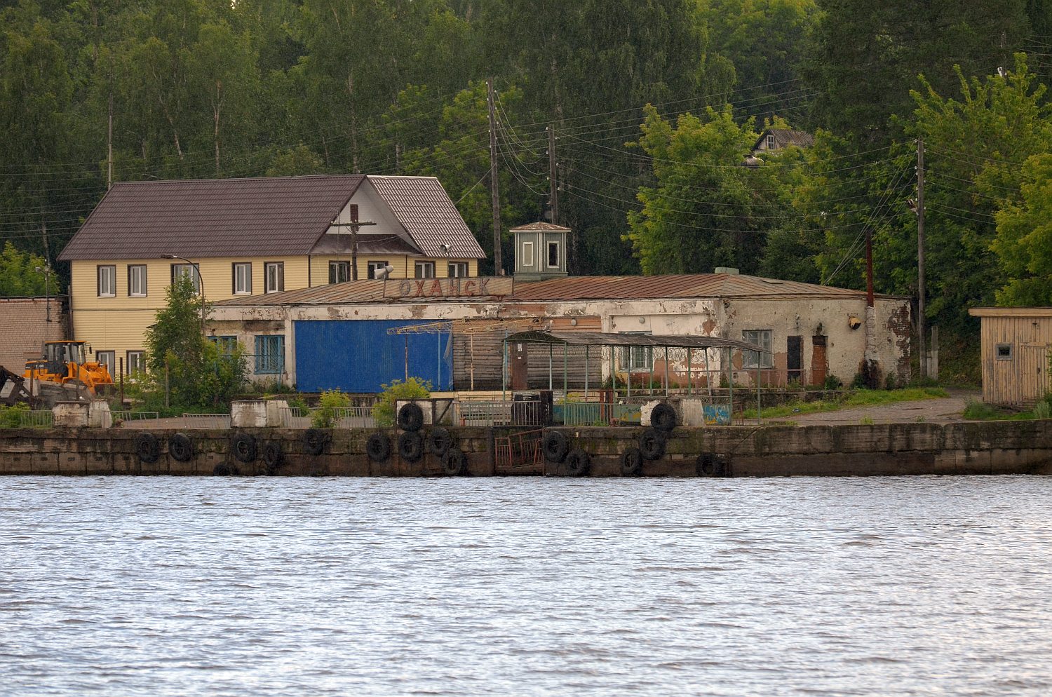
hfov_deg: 7.4
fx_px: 8094
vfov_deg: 4.9
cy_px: 348
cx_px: 526
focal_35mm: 278
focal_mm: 185
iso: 200
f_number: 5
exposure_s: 1/500
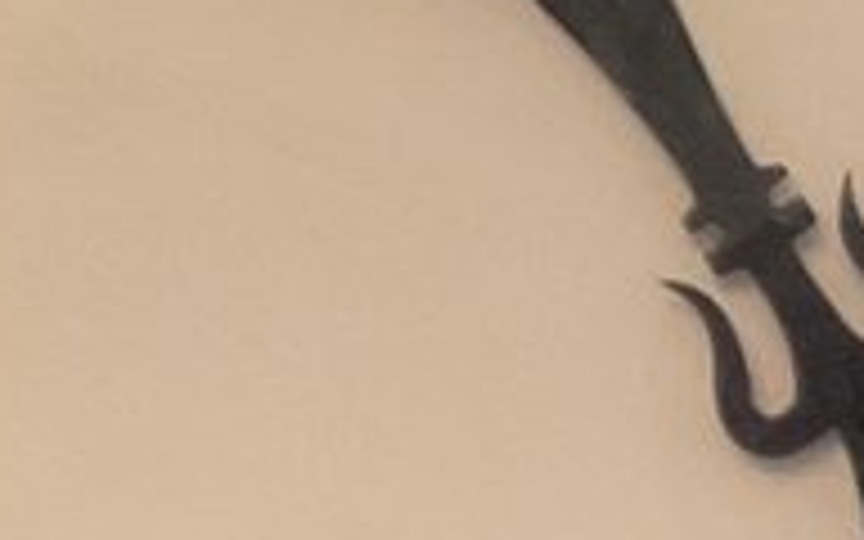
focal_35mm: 242
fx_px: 5698
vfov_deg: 5.4
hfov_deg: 8.6
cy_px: -164
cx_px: 106
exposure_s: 1/60
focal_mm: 3
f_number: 1.8
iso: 200
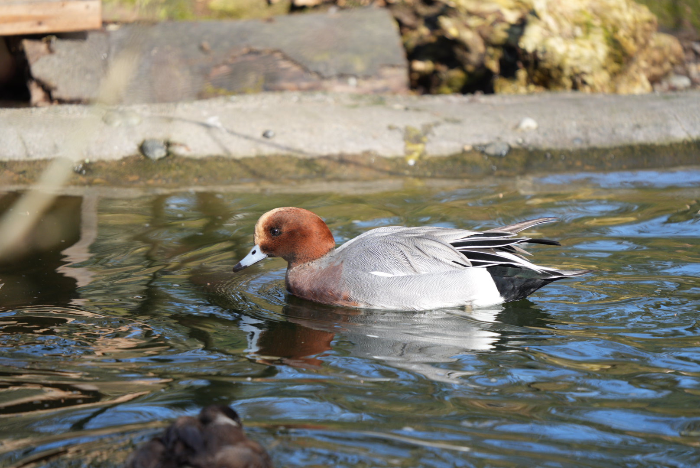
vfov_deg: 2.3
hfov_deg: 3.4
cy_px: 234
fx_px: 11675
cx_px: 350
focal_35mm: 600
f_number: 6.3
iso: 500
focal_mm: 600
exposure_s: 1/400
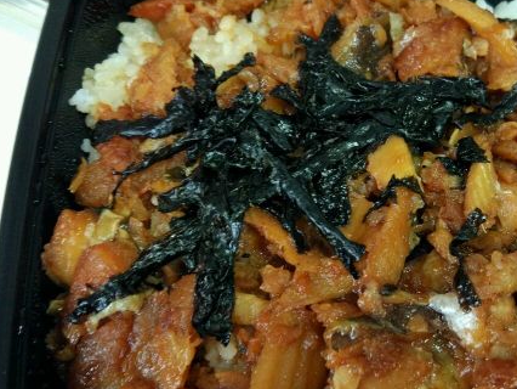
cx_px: 324
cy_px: 224
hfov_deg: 40.9
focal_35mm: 46
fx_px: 687
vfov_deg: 31.5
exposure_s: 1/20
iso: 544
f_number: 2
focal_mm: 4.26
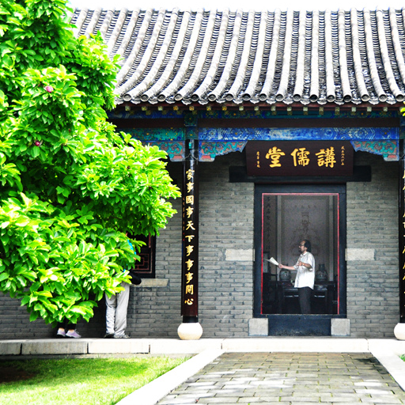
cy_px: 201
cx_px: 302
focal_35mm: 66
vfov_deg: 26.1
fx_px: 874
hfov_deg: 25.8
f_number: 4.2
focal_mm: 34
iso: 800
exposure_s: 1/1000
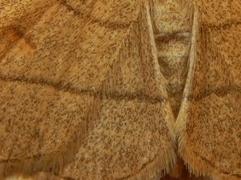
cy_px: 39
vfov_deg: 3.9
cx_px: 168
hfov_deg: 5.2
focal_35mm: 380
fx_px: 2645
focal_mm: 25.3
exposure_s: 1/60
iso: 125
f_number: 4.9
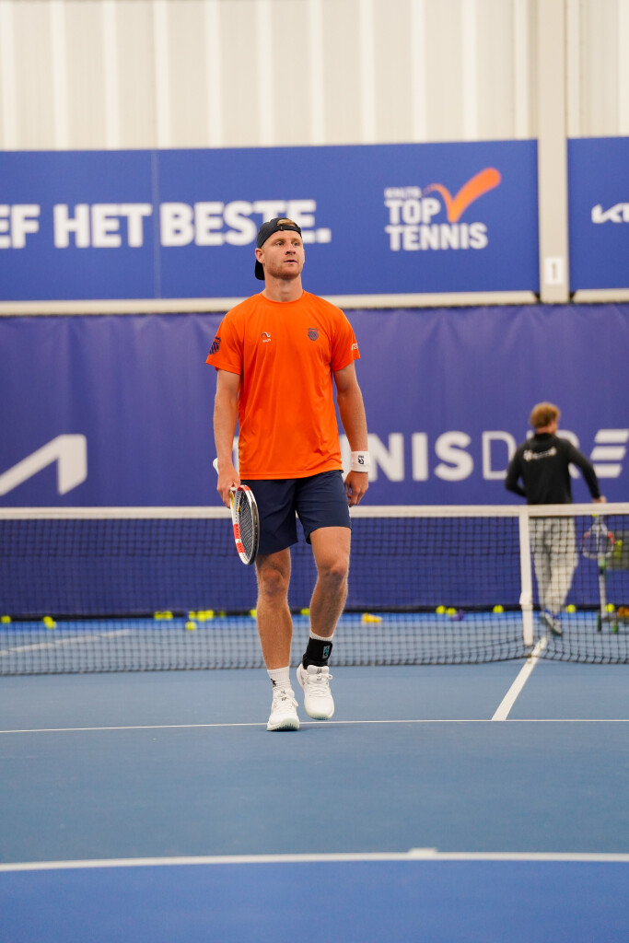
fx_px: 3275
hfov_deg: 11.0
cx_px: 314
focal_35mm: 125
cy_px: 472
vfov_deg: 16.4
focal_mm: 125
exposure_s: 1/640
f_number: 2.8
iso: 3200
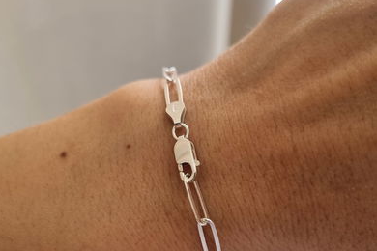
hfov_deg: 51.9
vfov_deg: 35.7
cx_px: 188
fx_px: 387
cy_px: 161
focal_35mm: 37
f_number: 1.8
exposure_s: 1/50
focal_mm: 5.4
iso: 200
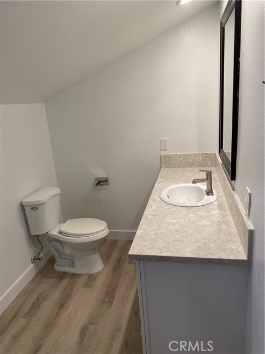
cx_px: 132
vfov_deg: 67.3
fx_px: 265
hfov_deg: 53.1
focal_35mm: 26
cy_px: 177
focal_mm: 4.25
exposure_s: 1/120
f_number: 1.8
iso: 100
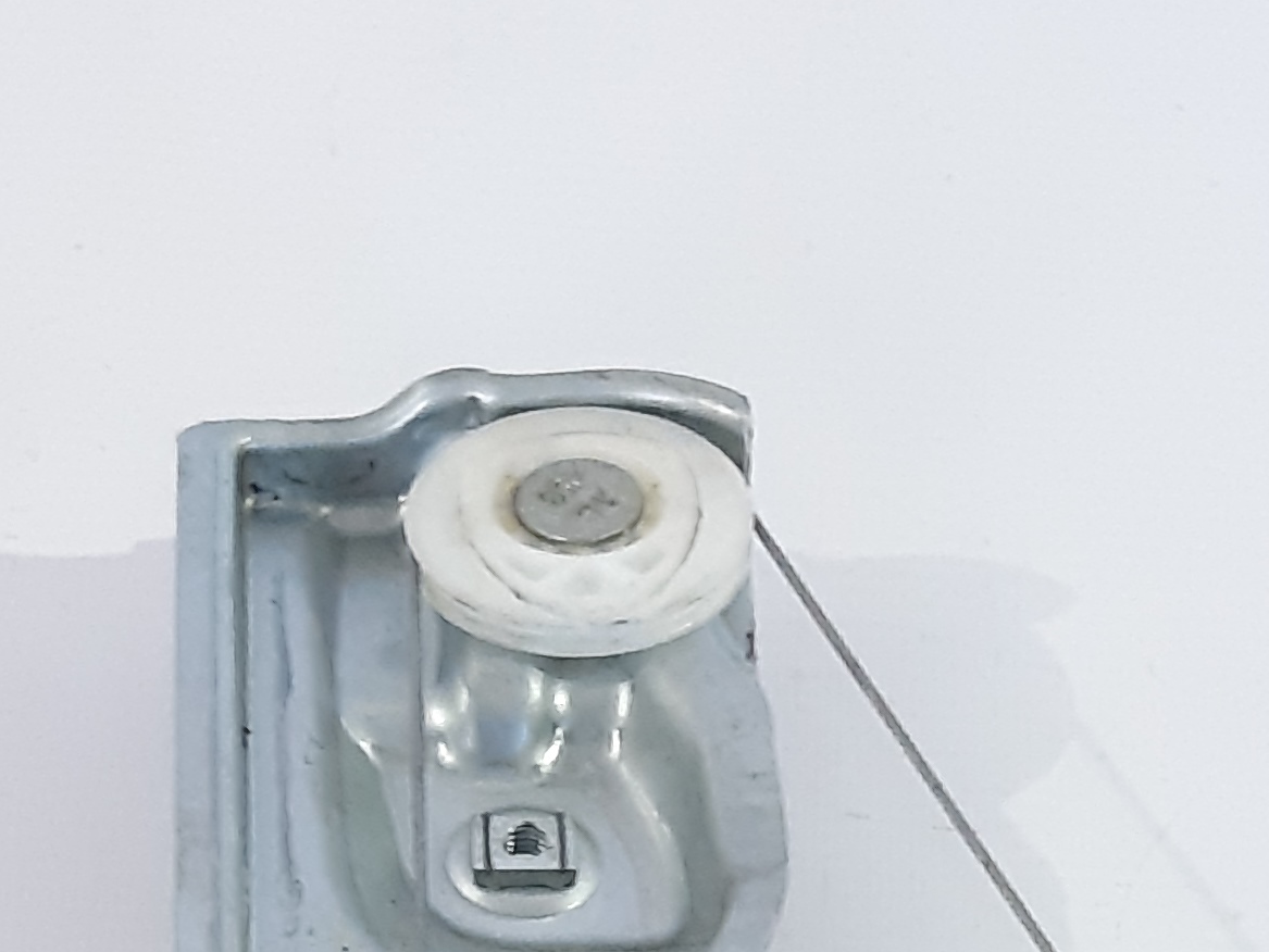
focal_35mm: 131
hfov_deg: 15.0
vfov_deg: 10.2
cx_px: 625
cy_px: 2080
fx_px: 4804
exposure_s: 1/50
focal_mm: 3.93
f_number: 1.7
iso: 160
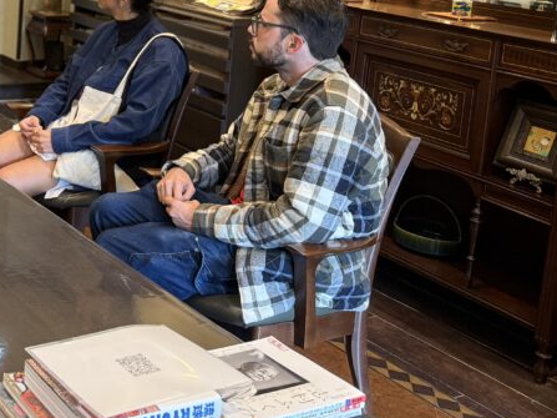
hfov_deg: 30.8
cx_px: -69
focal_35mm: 55
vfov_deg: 25.4
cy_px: 12
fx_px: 885
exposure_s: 1/50
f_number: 1.78
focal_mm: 6.76
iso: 200
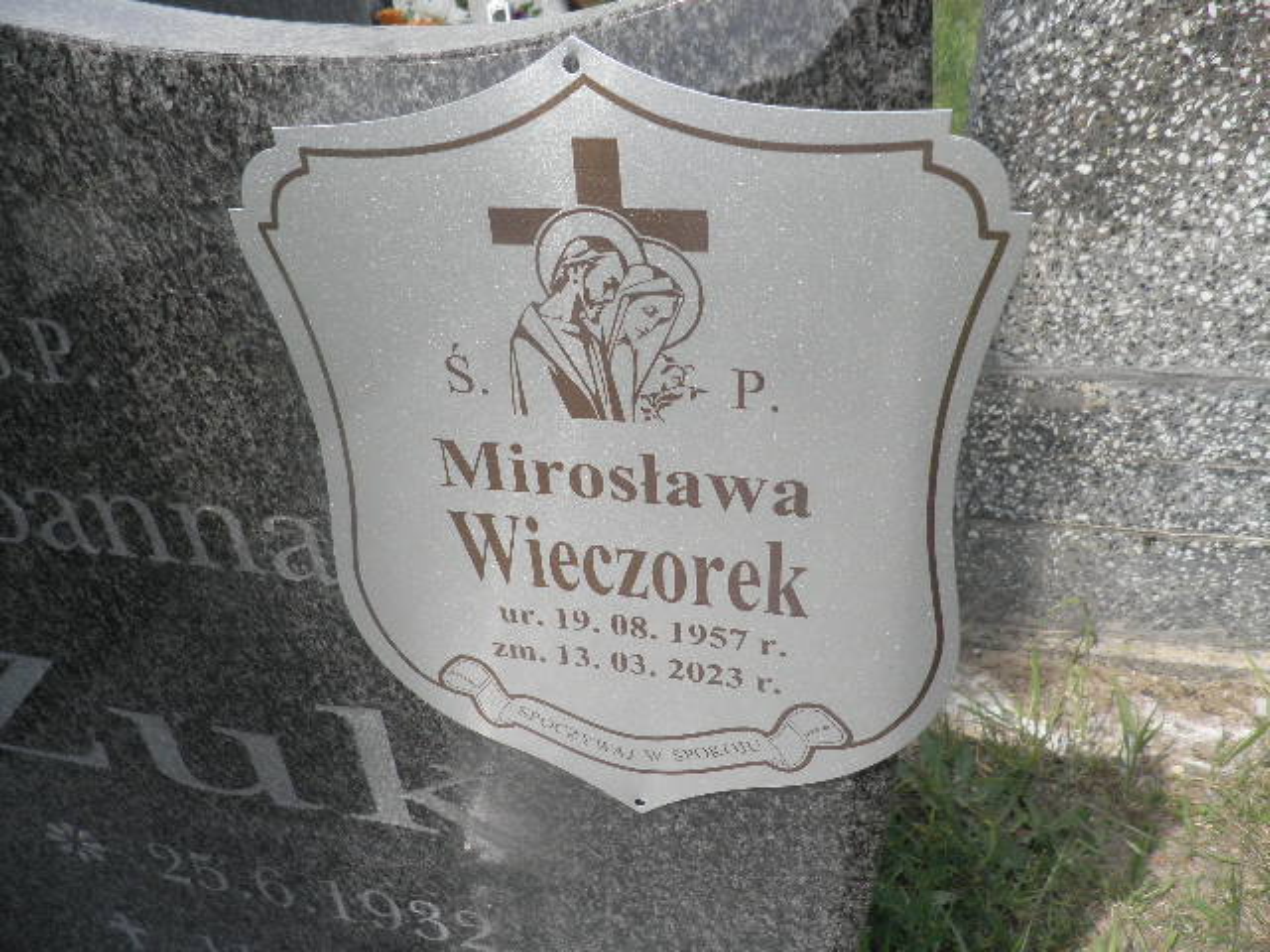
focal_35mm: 24
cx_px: 635
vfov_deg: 56.8
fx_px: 881
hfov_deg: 71.6
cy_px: 476
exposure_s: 1/125
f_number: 8.3
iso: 64
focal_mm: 4.3
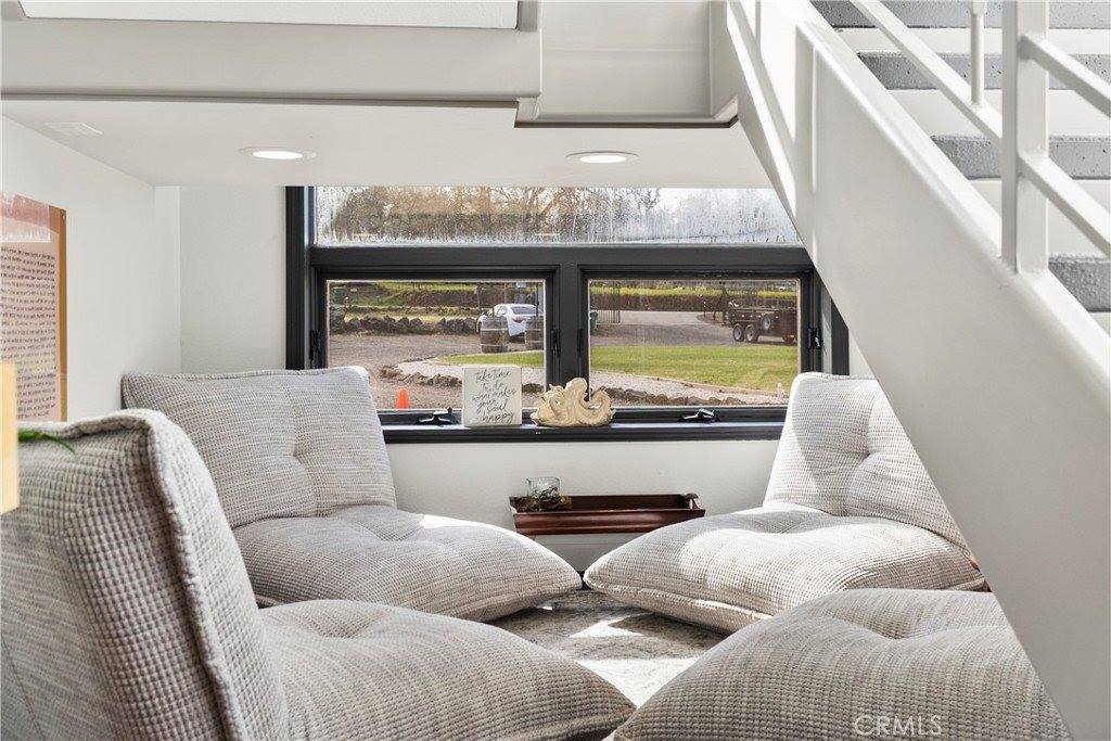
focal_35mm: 31
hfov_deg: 60.3
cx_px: 556
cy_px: 370
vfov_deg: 42.3
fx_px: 957
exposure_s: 1/80
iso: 320
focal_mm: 21
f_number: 5
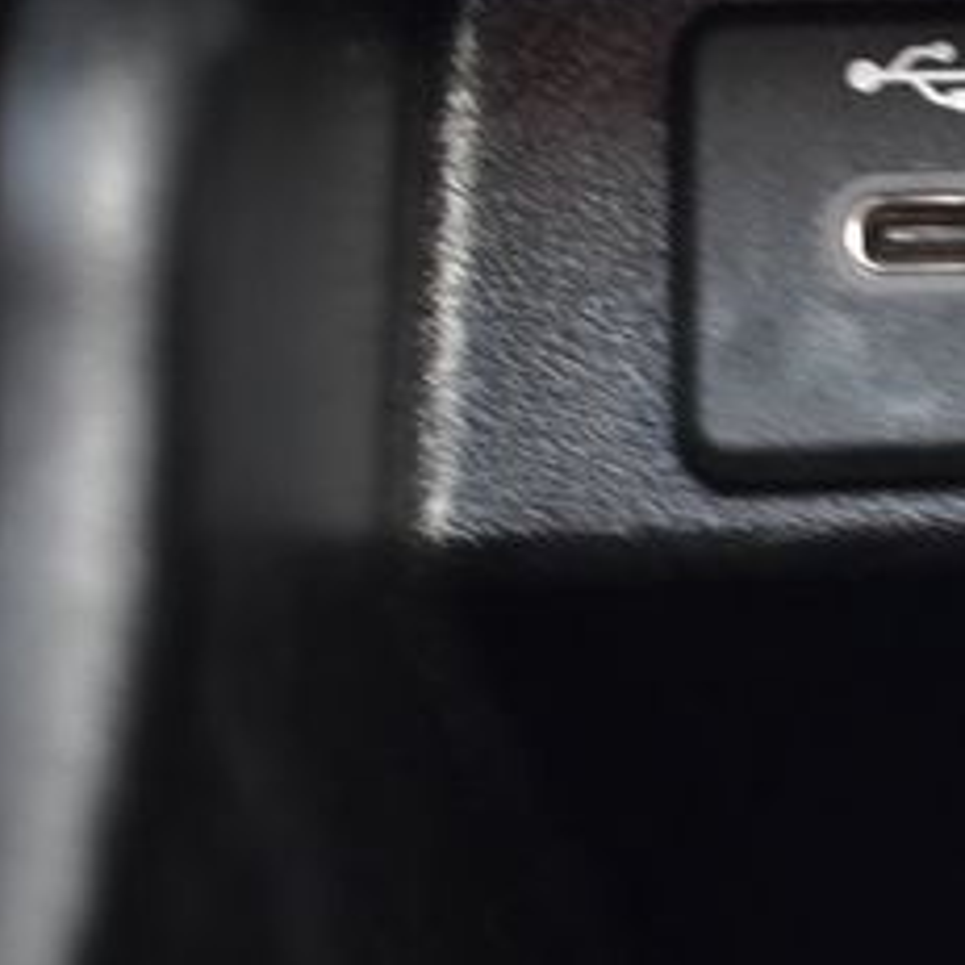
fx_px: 3223
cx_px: 1186
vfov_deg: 17.0
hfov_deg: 16.3
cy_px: 267
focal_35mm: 102
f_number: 4.2
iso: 1600
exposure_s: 1/8
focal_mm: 29
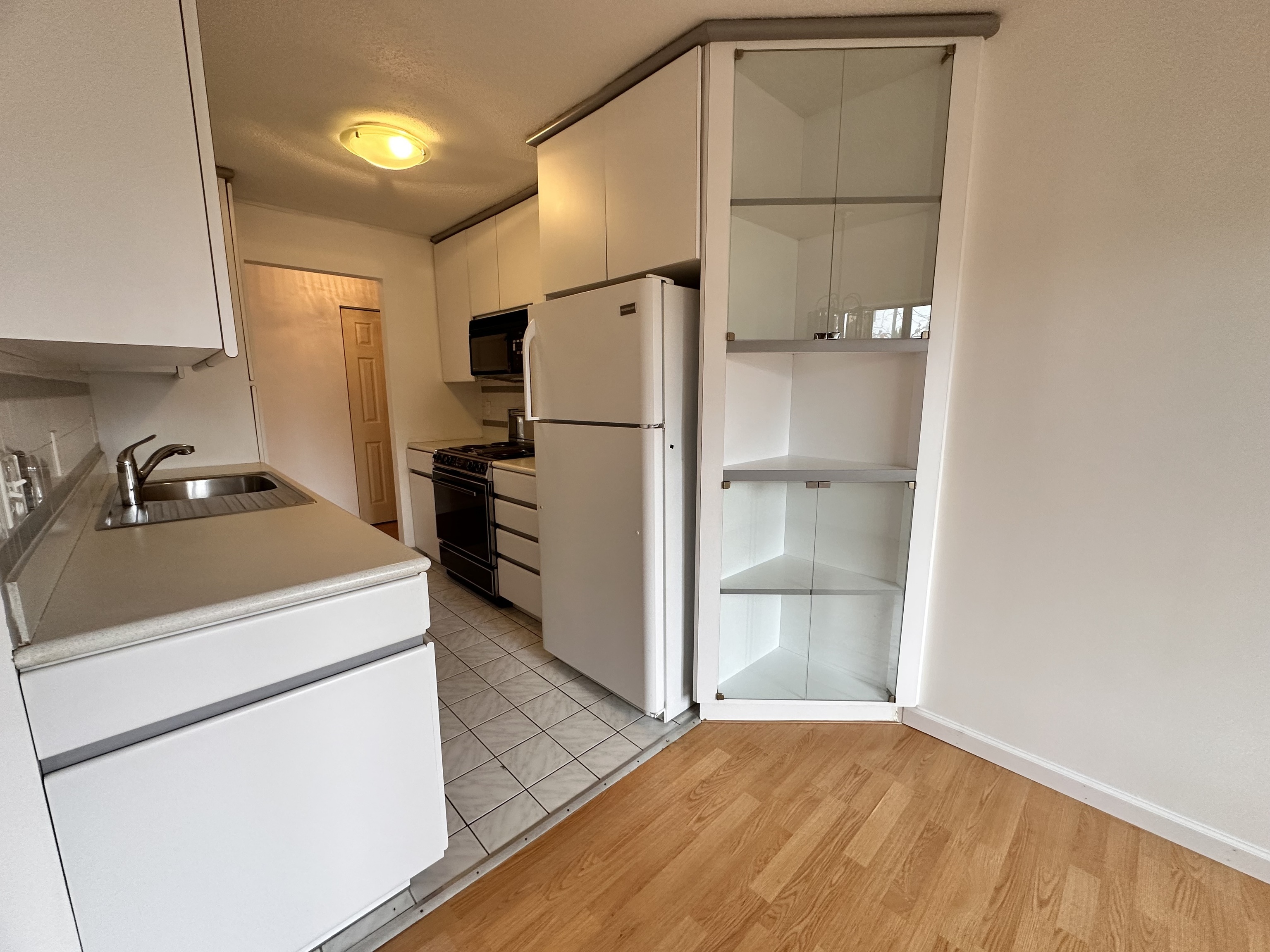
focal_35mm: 14
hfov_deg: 102.1
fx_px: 514
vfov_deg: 85.7
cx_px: 635
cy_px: 476
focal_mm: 2.22
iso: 250
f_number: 2.2
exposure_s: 1/120
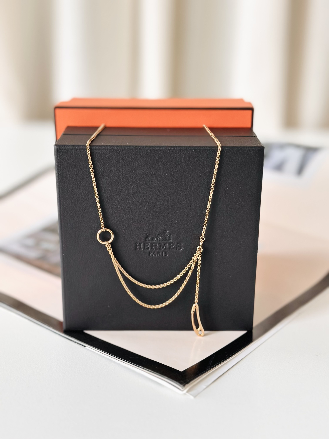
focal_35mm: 48
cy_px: 220
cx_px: 164
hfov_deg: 30.3
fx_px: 608
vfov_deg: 39.7
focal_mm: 6.86
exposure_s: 1/100
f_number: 1.78
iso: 100
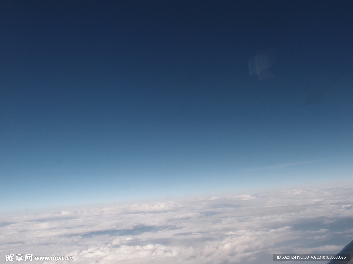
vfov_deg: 49.7
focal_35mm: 28
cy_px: 132
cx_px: 176
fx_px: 286
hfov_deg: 63.4
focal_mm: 6
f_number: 4
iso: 100
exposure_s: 1/640
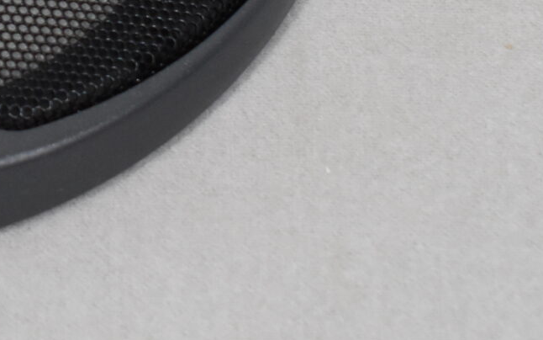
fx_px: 4929
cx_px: -187
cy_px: -224
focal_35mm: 333
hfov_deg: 6.3
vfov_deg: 3.9
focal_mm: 55
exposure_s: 1/125
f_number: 5.6
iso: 900
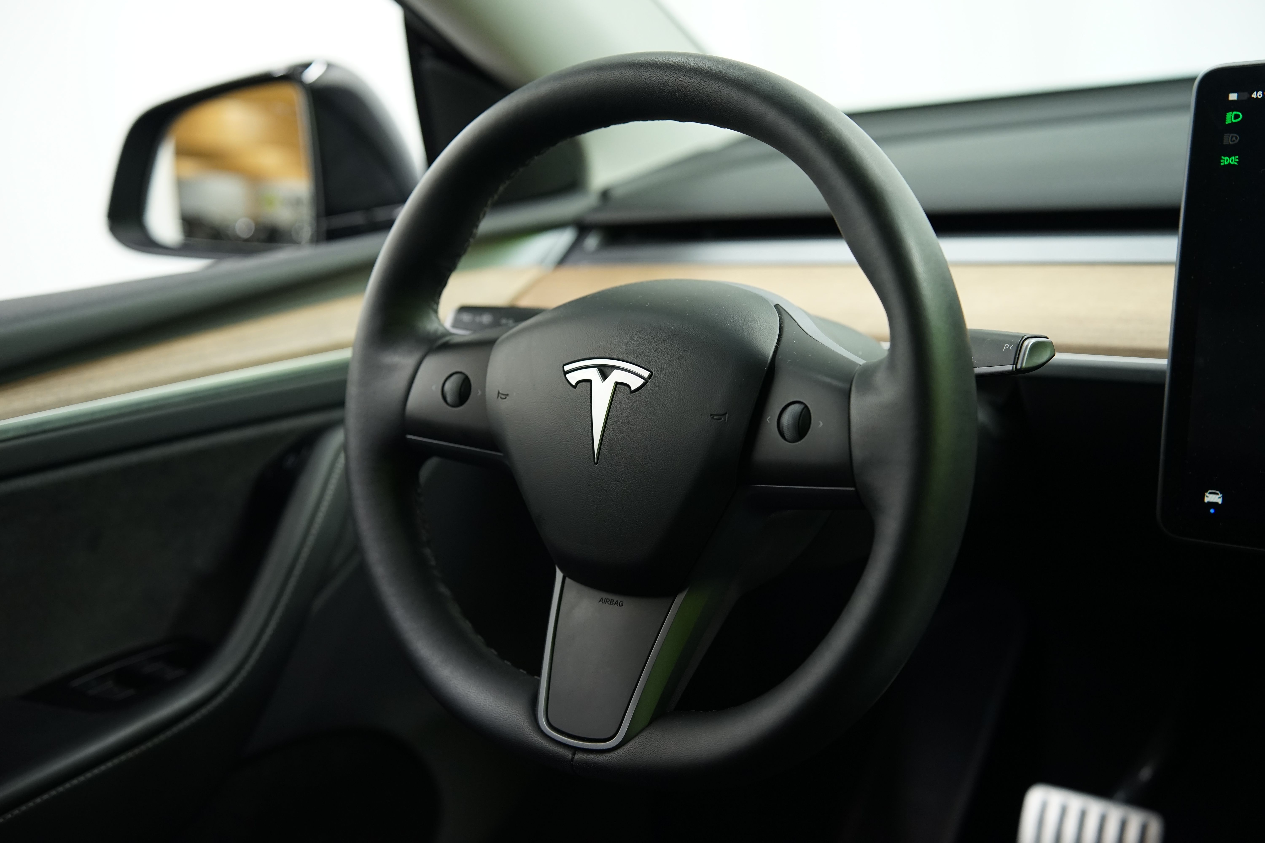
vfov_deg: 28.6
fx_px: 1651
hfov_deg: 41.9
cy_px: 422
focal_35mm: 47
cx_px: 632
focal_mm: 47
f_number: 2.8
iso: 1250
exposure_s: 1/40
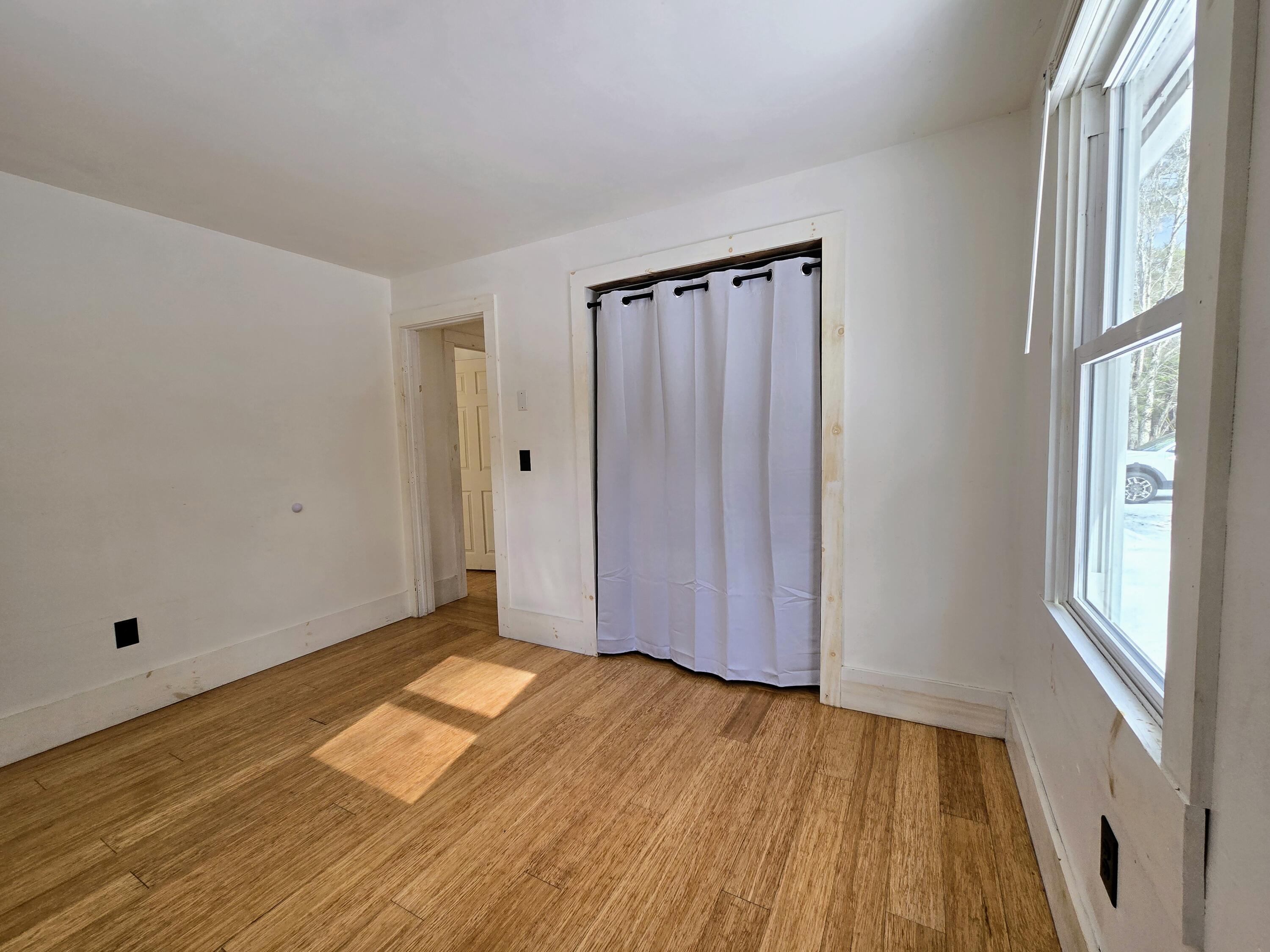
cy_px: 476
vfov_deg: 89.9
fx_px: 477
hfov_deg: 106.2
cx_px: 635
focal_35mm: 13
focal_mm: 2.2
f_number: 2.2
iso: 50
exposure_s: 1/175
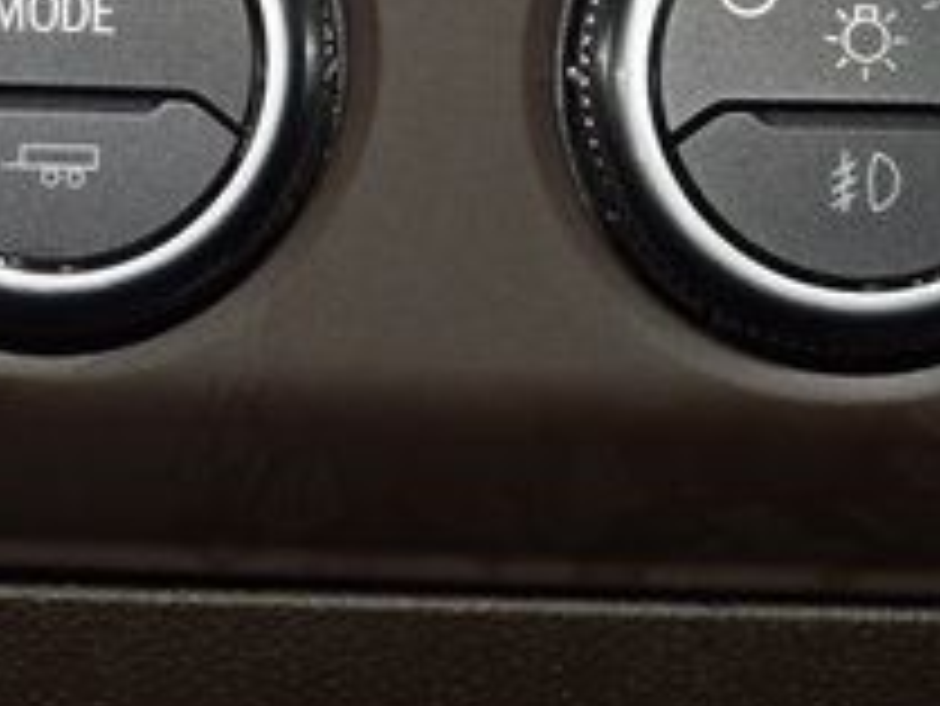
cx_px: 22
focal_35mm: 309
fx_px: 8396
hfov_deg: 6.4
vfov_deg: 4.8
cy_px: -214
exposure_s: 1/125
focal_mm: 70
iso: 100
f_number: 8
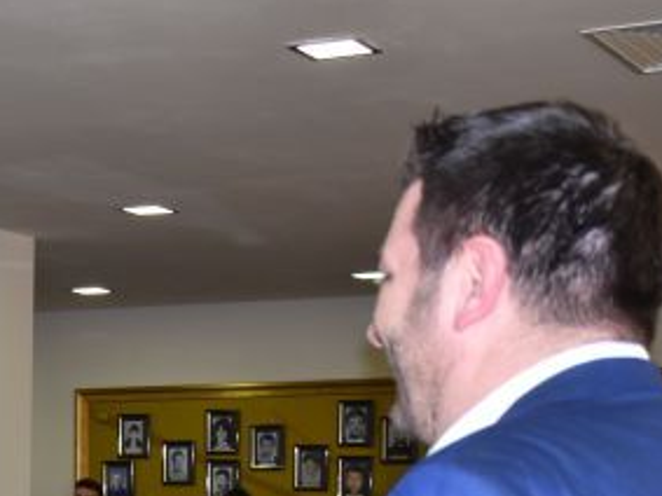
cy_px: 612
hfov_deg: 16.7
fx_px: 2179
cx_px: -98
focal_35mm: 114
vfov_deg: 12.6
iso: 800
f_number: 4.5
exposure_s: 1/200
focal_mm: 28
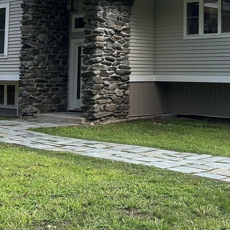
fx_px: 541
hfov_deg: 23.4
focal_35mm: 72
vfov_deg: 23.6
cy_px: 41
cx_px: 208
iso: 50
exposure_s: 1/808
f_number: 1.5
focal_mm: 5.7
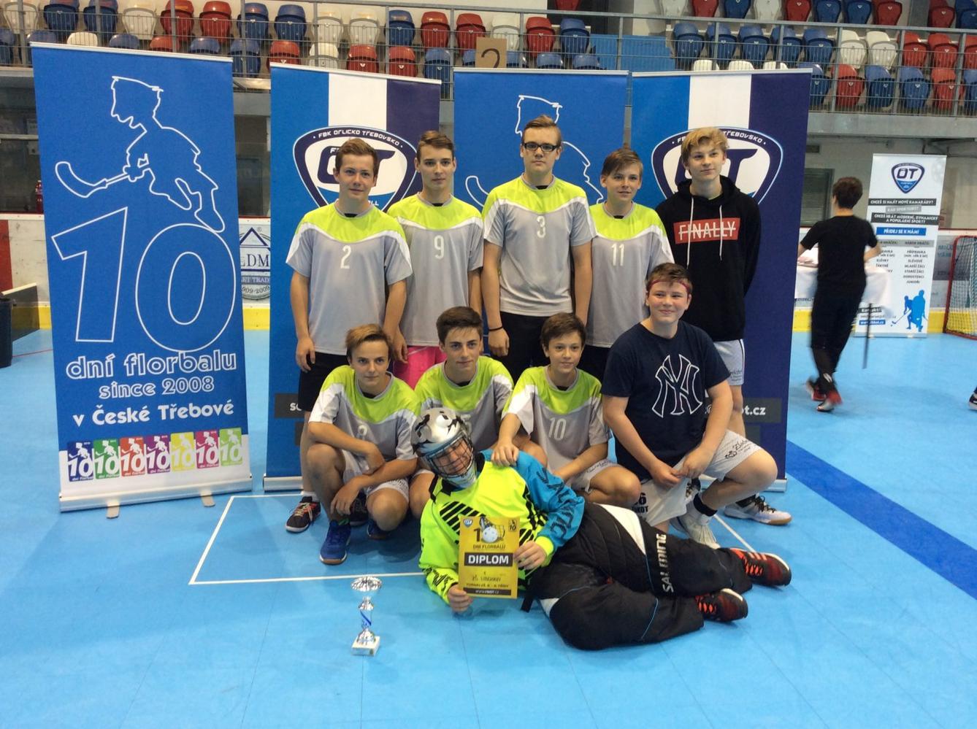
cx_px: 488
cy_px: 364
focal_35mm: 32
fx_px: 902
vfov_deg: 44.0
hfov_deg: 56.9
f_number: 2.4
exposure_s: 1/25
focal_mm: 3.3
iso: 50
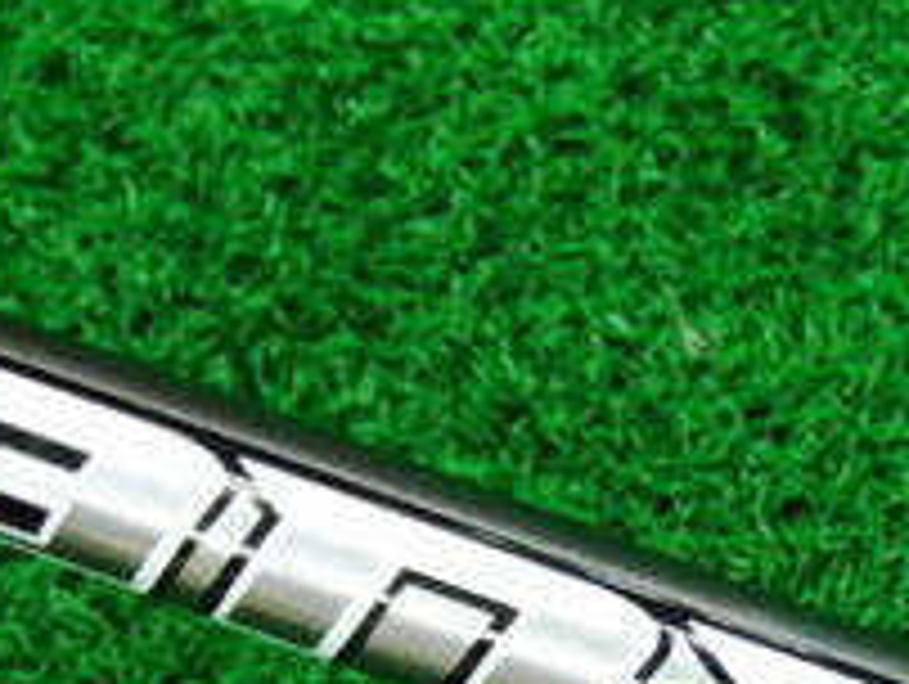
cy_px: 742
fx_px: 3076
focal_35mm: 117
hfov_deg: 16.6
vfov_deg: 12.5
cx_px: 801
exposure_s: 1/40
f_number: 3.6
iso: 400
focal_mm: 6.42
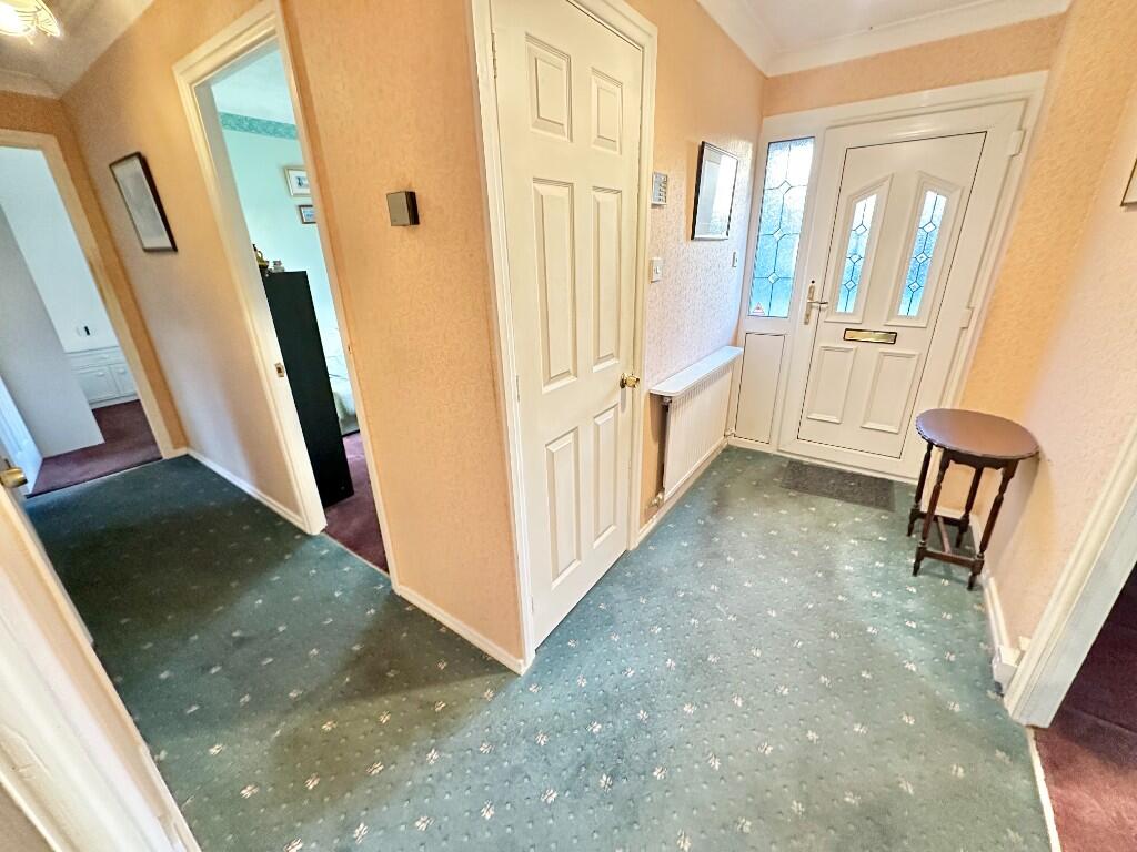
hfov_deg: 102.1
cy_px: 426
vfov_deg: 85.7
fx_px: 460
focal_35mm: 14
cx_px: 568
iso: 640
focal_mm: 2.22
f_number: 2.2
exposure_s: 1/50
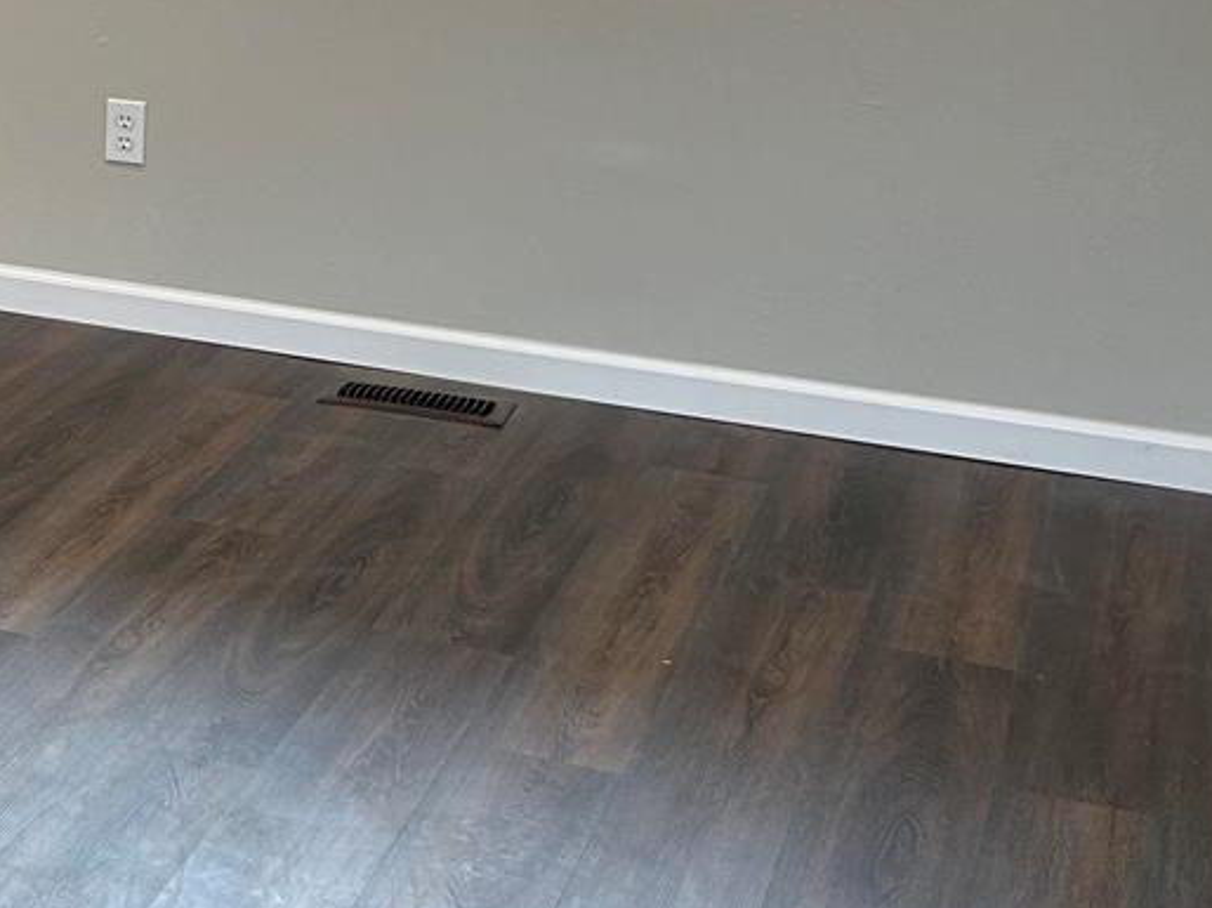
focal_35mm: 81
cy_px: 47
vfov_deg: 17.8
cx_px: -608
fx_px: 2835
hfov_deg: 20.6
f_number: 1.5
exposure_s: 1/60
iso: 80
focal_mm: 5.7
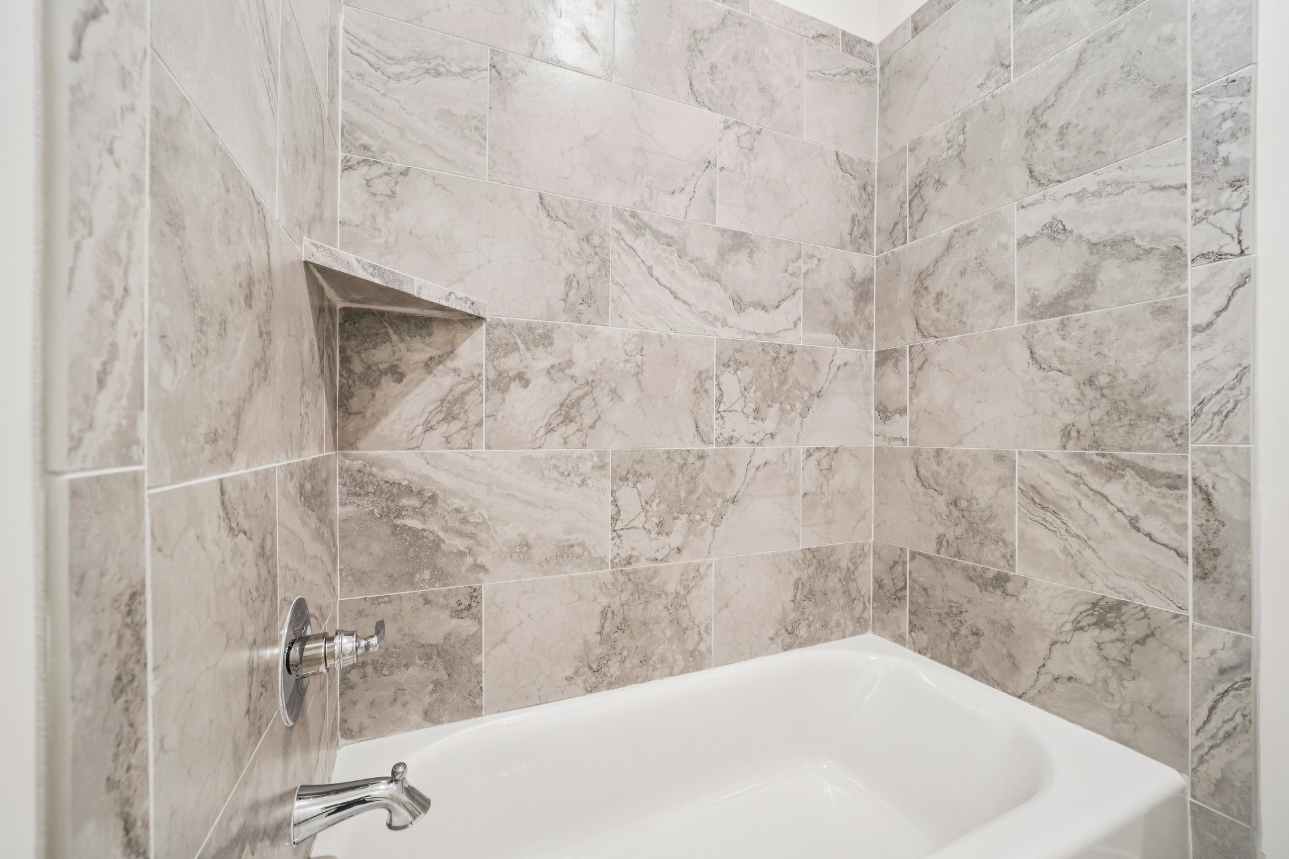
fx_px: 465
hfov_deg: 108.3
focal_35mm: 13
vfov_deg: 85.4
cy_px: 430
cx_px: 644
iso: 400
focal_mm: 13
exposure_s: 1/5
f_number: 8
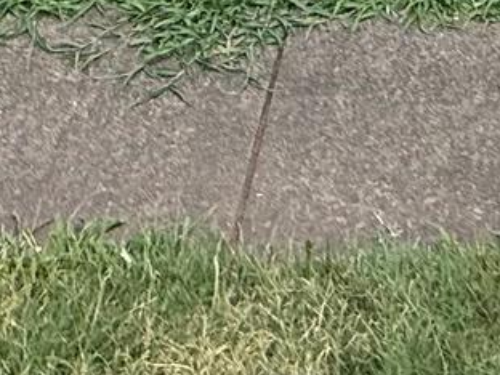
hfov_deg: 20.7
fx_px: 1329
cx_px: 476
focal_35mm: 92
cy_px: -772
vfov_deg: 10.6
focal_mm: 2.22
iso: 64
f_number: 2.2
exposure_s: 1/1189
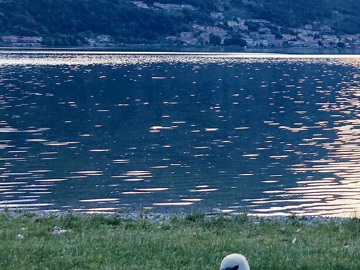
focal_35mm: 102
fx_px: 1061
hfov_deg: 16.7
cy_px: 48
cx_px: 603
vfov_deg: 14.4
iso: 100
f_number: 2.5
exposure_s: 1/160
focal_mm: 9.81
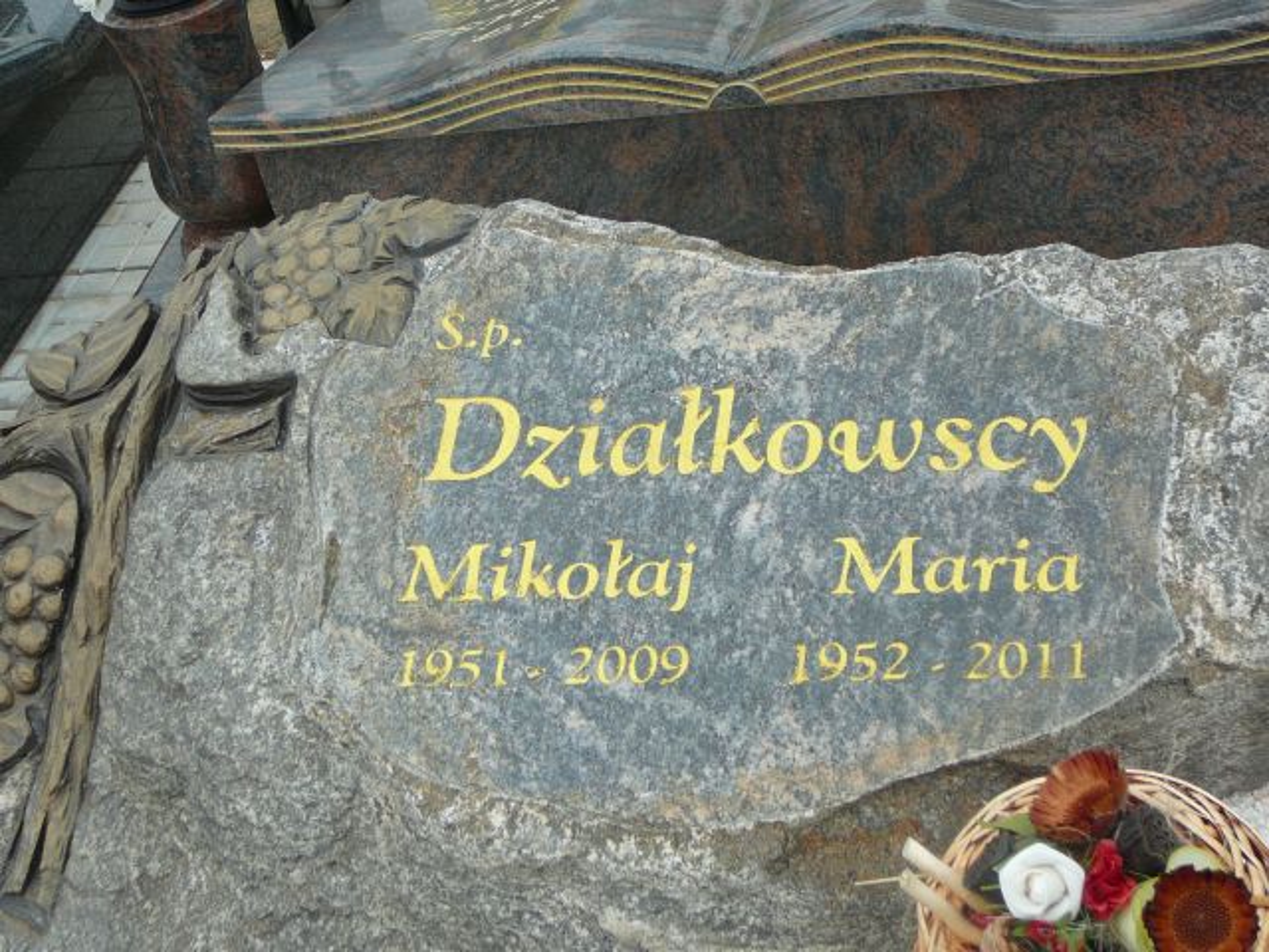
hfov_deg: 32.7
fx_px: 2163
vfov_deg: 24.8
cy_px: 476
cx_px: 634
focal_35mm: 59
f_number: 3.5
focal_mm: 8.7
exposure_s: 1/60
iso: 80
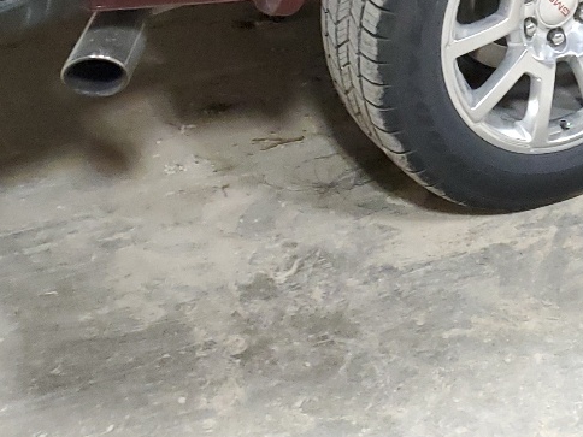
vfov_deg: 15.5
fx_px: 1448
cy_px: -267
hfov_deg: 21.5
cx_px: 654
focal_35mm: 86
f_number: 1.5
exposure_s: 1/60.2
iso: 379
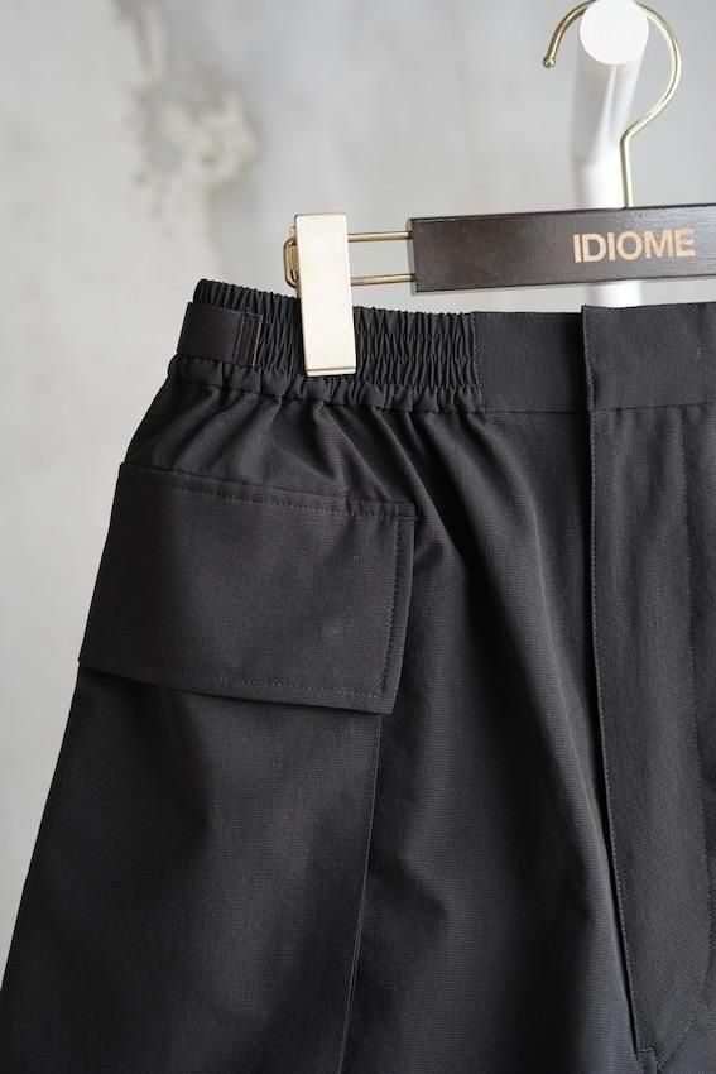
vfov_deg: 39.6
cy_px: 537
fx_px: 1491
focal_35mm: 50
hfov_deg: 27.0
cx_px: 358
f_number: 3.5
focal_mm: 50
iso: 800
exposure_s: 1/125
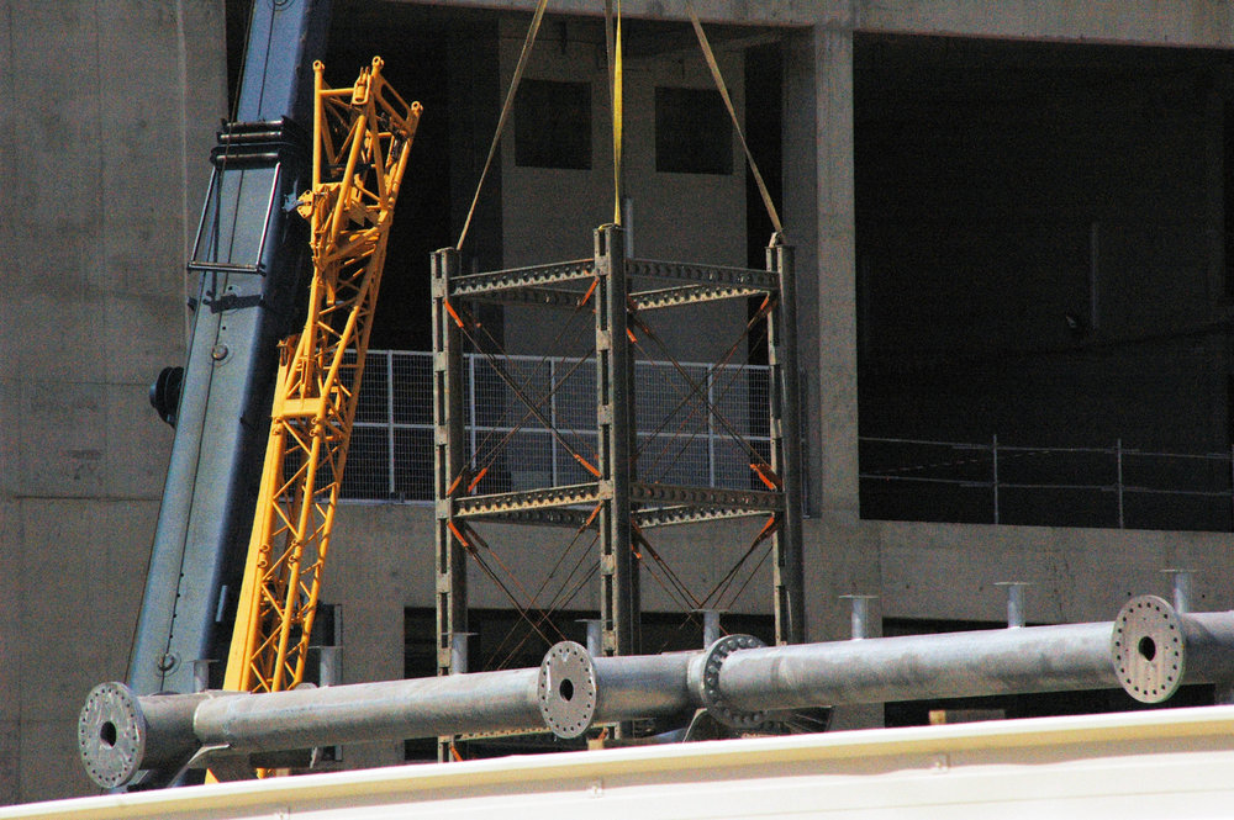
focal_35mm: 300
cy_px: 410
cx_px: 617
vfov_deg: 4.6
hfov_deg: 6.9
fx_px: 10275
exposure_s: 1/4000
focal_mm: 200
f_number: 16
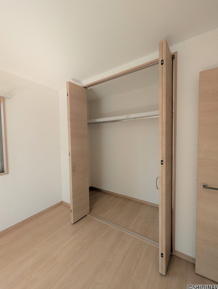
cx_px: 109
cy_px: 144
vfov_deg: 106.1
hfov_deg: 90.1
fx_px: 109
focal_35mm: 13
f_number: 2.2
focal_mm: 1.95
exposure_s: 1/213
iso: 97
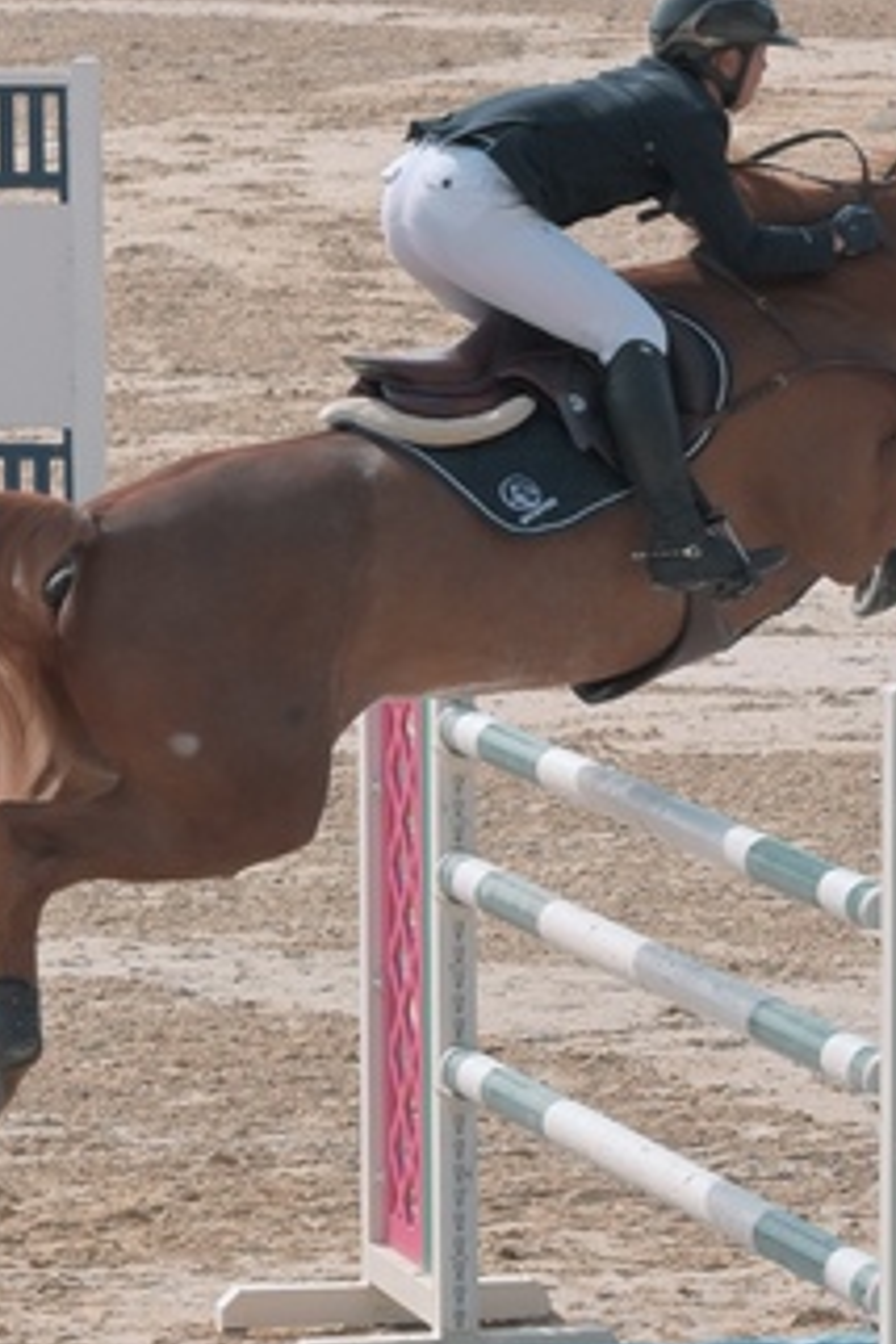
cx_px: 850
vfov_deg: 6.6
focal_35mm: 314
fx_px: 11722
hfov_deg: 4.4
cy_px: 297
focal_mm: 120
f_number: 11
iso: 800
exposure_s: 1/2000
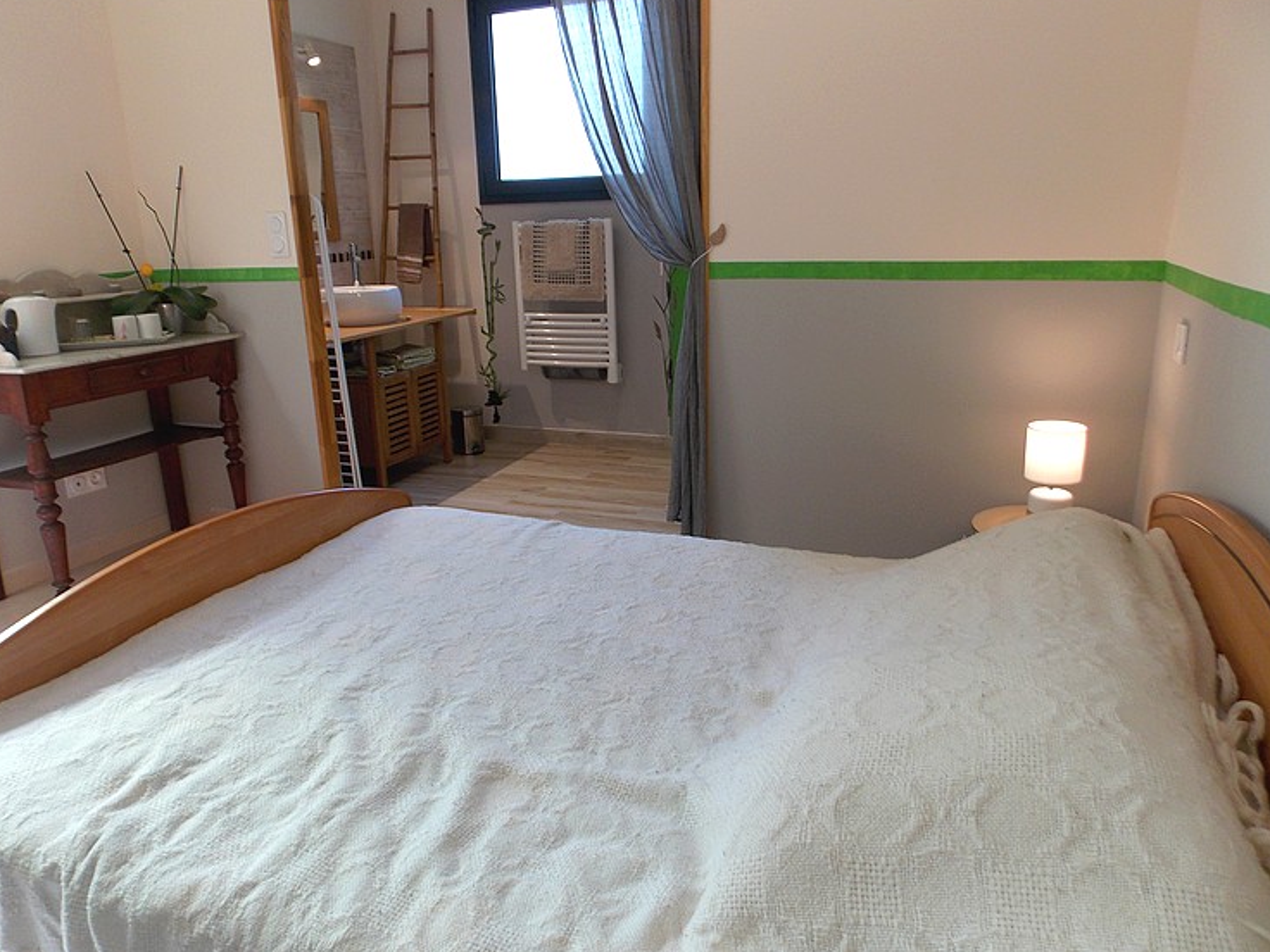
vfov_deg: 54.9
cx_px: 595
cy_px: 464
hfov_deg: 69.3
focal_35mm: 25
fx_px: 917
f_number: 3.1
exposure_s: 1/60
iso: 80
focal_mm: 4
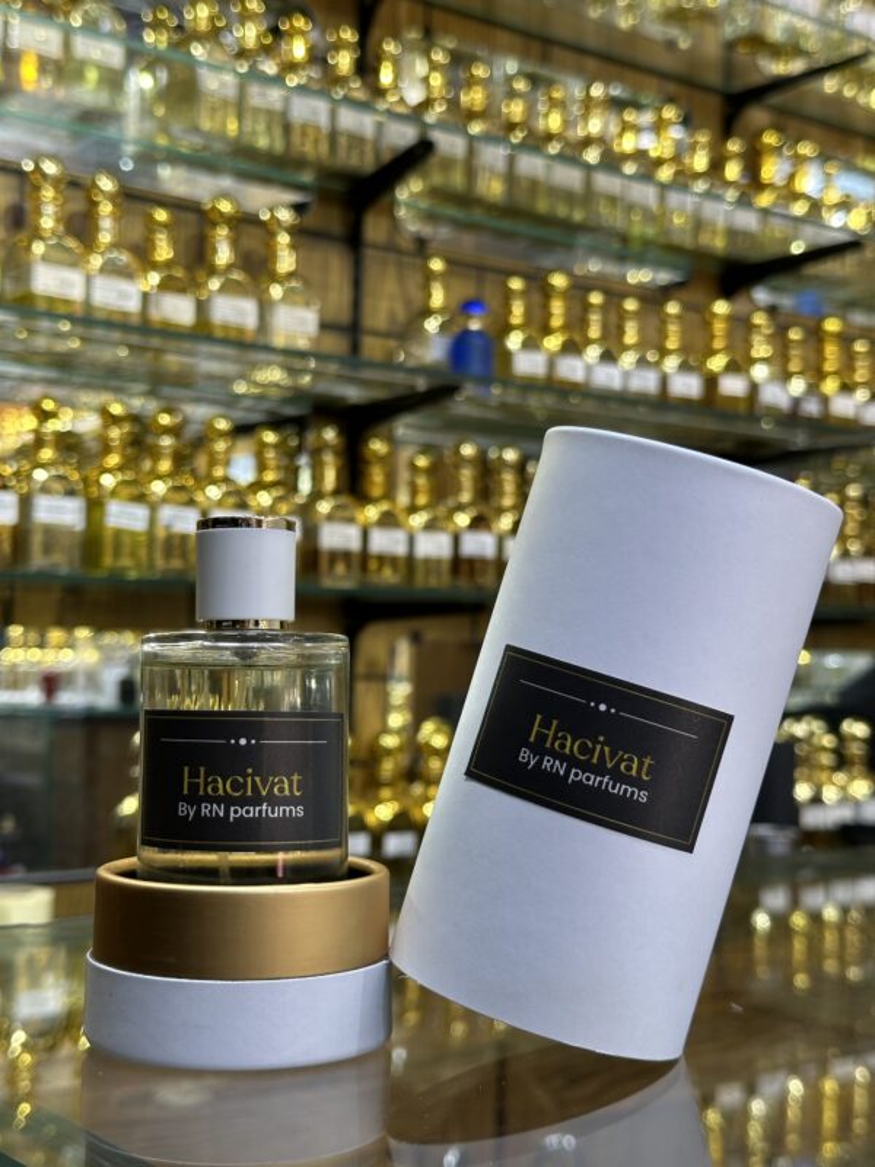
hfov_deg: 30.3
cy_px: 584
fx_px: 1618
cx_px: 438
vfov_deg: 39.7
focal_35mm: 48
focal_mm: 6.86
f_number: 1.78
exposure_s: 1/100
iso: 64
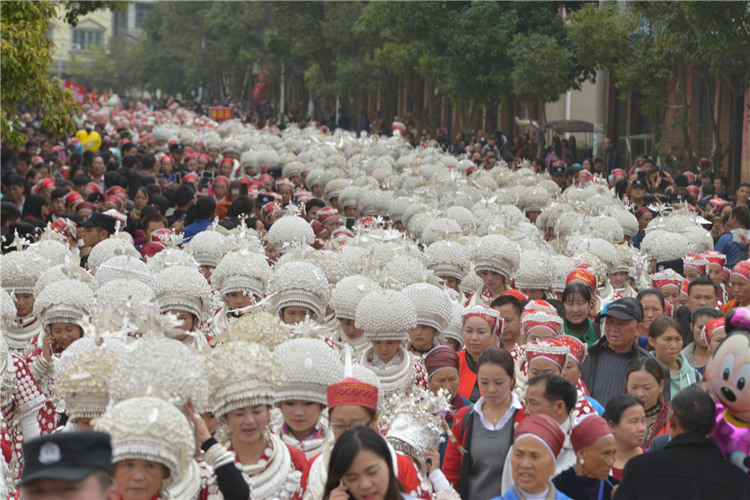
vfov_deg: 6.9
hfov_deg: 10.3
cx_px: 375
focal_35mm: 200
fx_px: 4166
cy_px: 250
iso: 100
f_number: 10
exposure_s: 1/100
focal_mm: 200
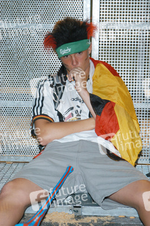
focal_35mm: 99
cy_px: 113
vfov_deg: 20.6
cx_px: 75
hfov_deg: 13.8
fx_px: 620
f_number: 5.6
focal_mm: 66
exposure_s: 1/50
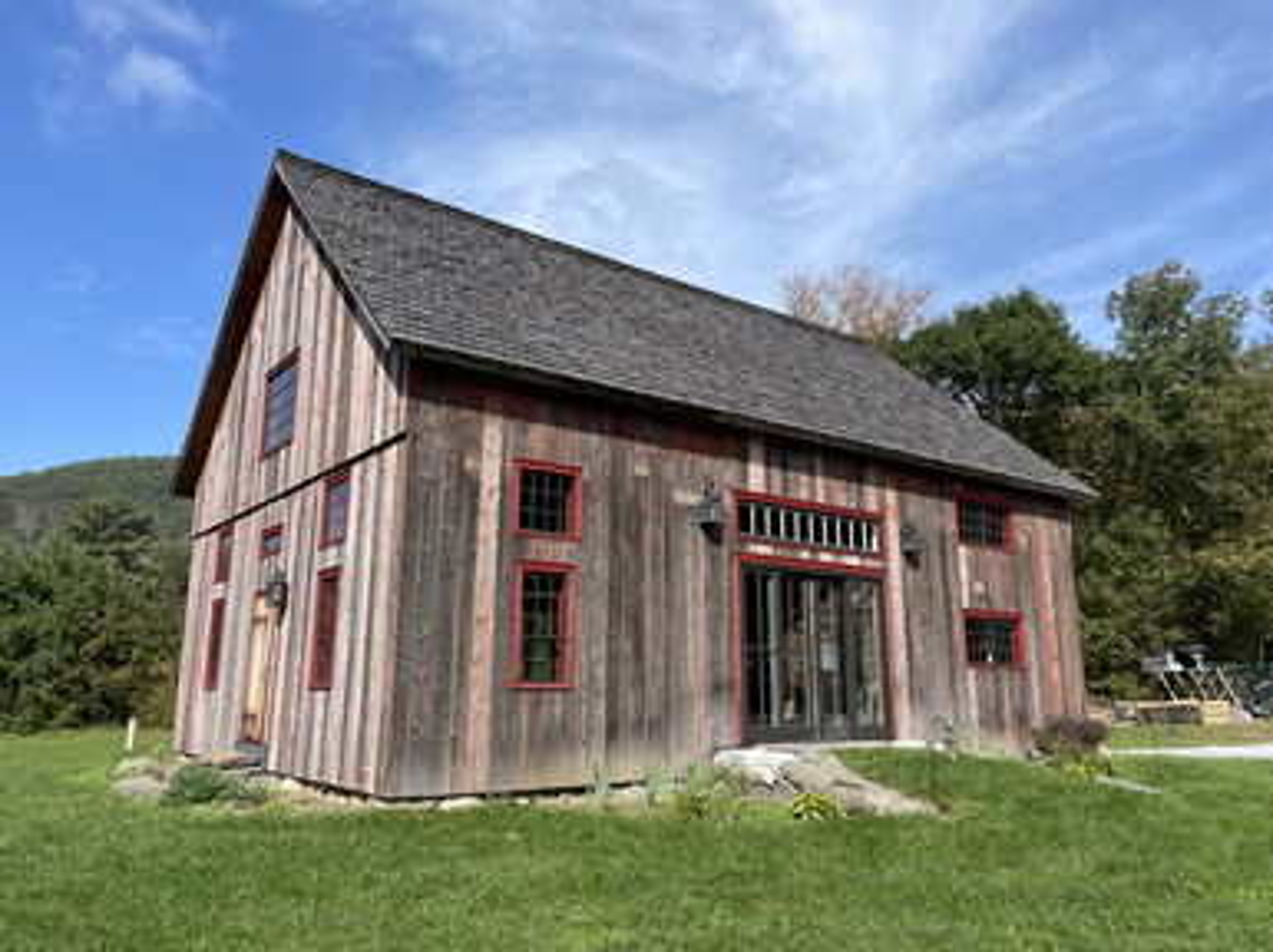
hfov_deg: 67.4
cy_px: 476
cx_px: 636
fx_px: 955
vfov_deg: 53.0
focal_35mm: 26
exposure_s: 1/2353
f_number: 1.6
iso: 32
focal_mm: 4.2
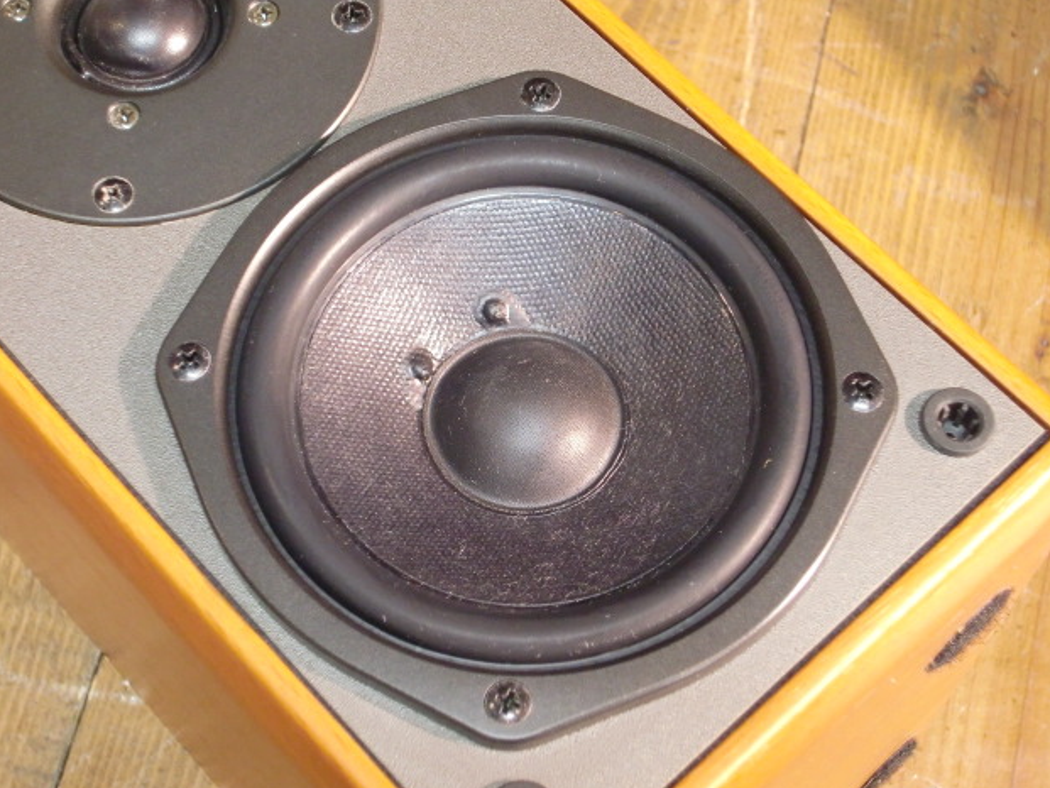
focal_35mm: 68
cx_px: 524
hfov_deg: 28.6
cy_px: 404
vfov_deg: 21.6
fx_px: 2063
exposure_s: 1/8
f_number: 4.1
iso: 400
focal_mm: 11.7
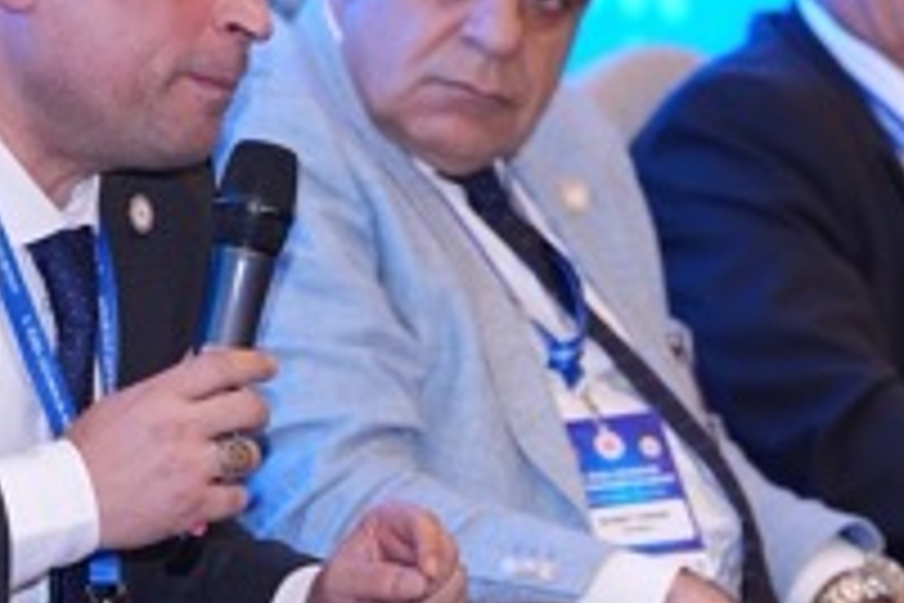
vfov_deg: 3.3
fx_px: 10320
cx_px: 819
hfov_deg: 5.0
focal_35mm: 411
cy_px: 459
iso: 1000
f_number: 2.8
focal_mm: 129
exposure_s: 1/160
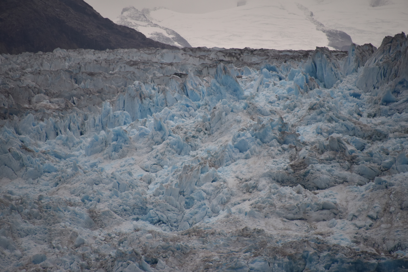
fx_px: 3401
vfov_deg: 4.6
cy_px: 136
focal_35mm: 300
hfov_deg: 6.9
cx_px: 204
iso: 640
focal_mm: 300
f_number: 5.6
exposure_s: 1/640
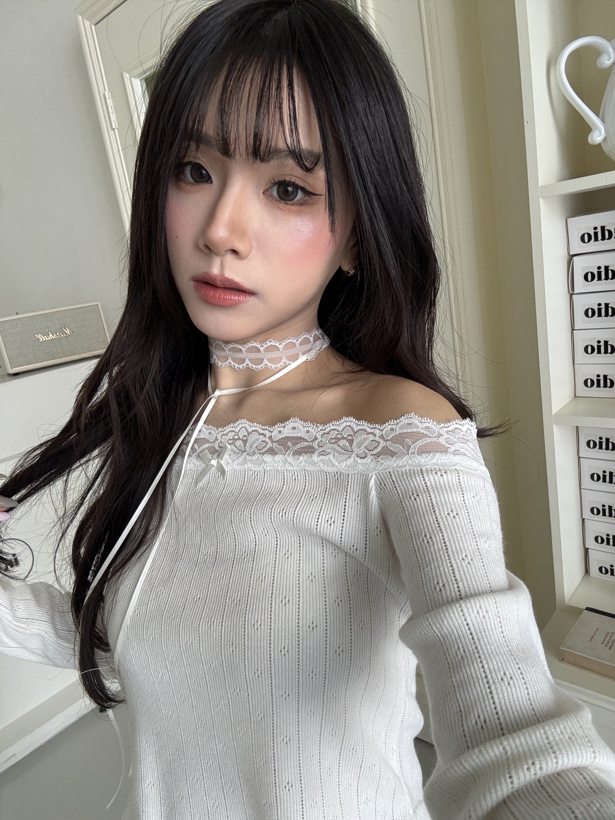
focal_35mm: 23
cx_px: 308
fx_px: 545
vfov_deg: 73.9
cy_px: 410
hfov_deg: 58.9
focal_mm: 2.69
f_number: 1.9
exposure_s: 1/101
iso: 80
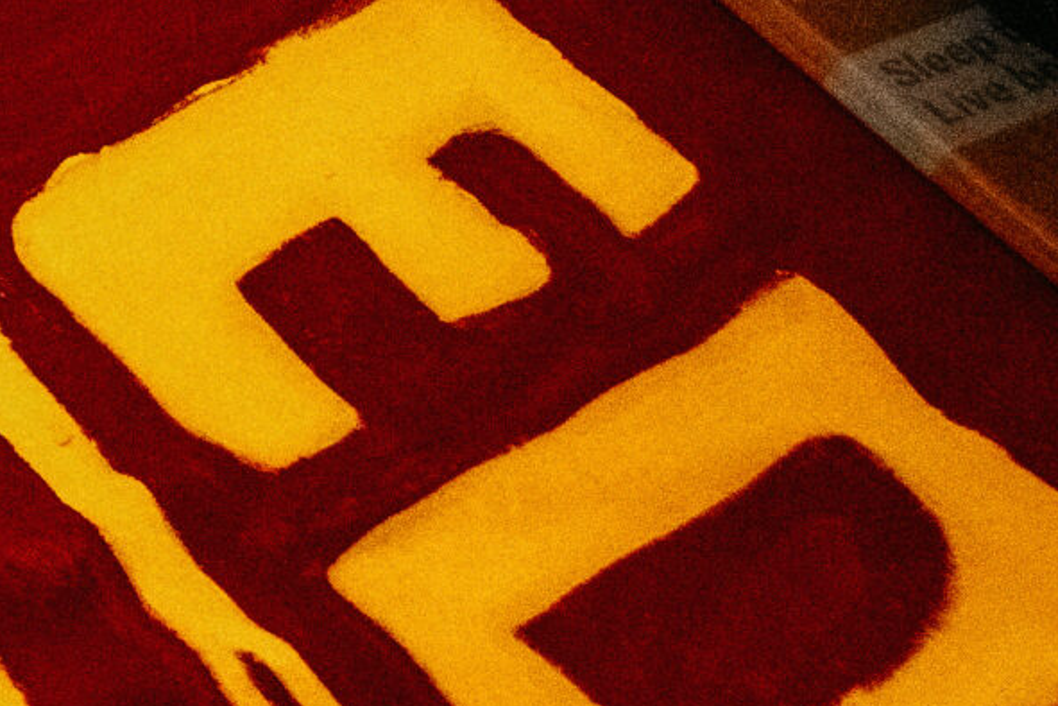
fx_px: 4584
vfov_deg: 8.6
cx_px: -1062
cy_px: -306
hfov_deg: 11.8
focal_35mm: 156
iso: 1600
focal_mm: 24
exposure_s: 1/200
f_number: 3.8
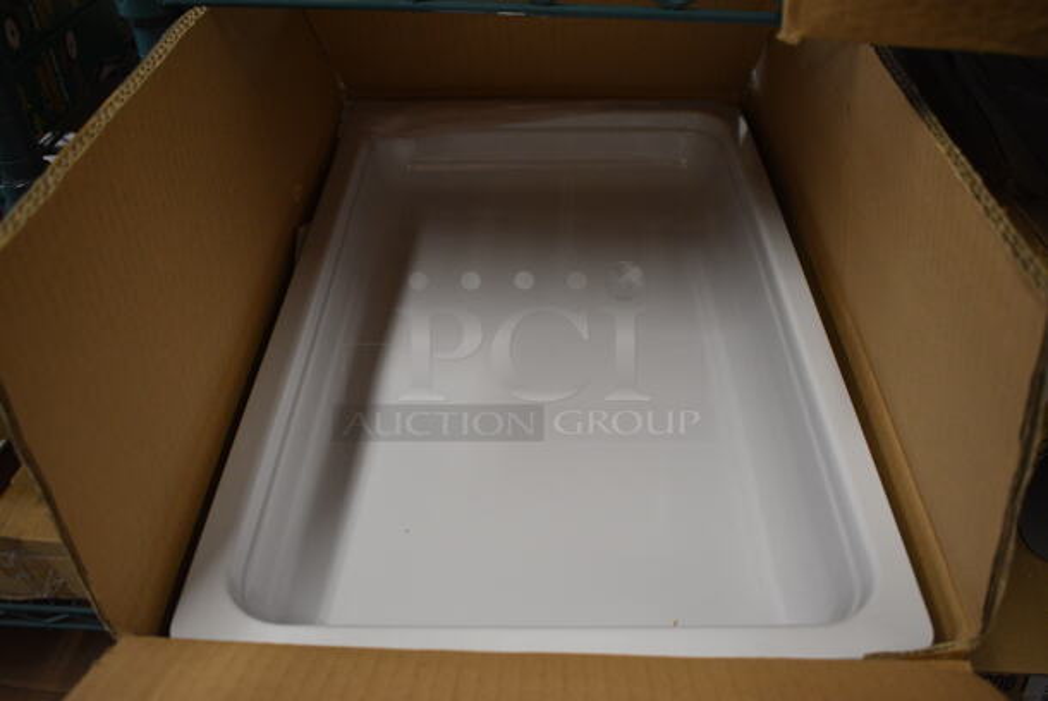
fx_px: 962
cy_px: 350
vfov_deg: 40.1
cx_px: 524
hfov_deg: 57.2
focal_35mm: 33
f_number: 3.8
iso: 1250
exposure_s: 1/125
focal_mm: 22
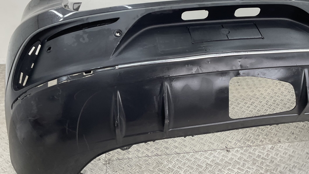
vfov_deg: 31.1
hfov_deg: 52.6
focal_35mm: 38
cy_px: 68
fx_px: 311
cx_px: 179
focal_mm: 3
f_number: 1.8
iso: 32
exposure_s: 1/120
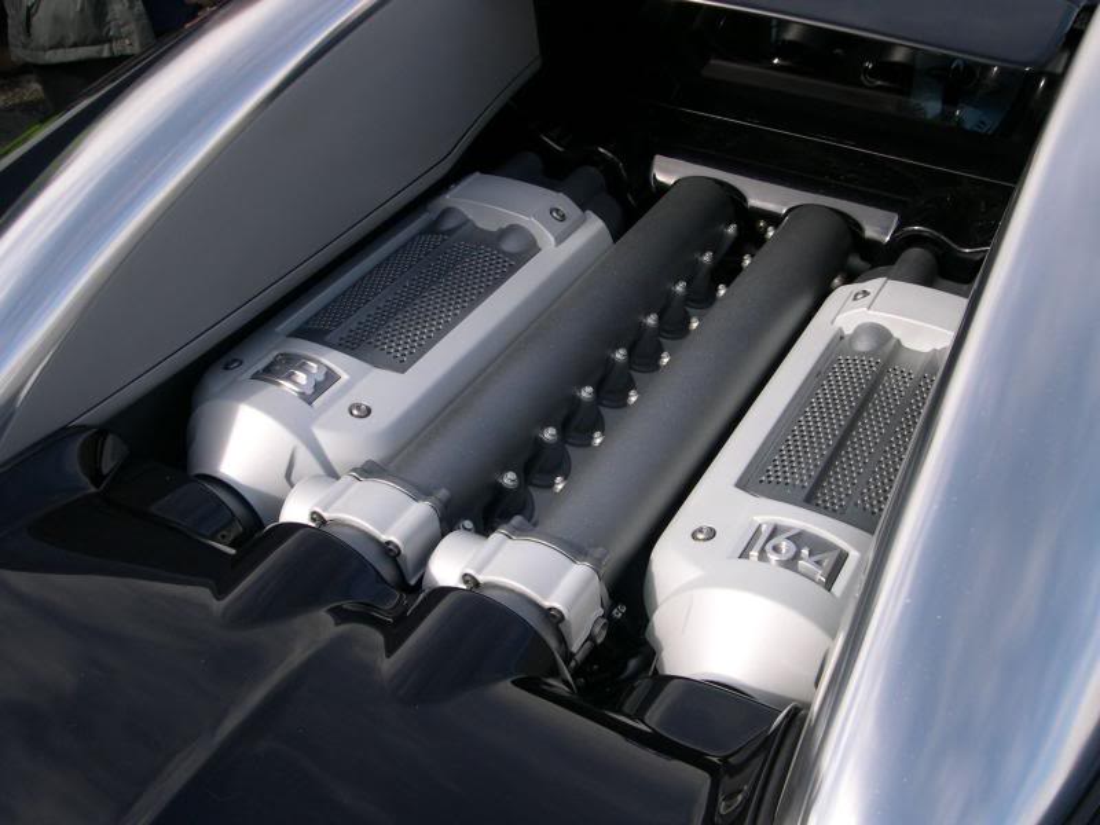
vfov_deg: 37.7
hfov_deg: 49.0
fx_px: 1208
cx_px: 550
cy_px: 412
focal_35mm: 38
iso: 100
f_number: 7.6
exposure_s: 1/124
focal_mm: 8
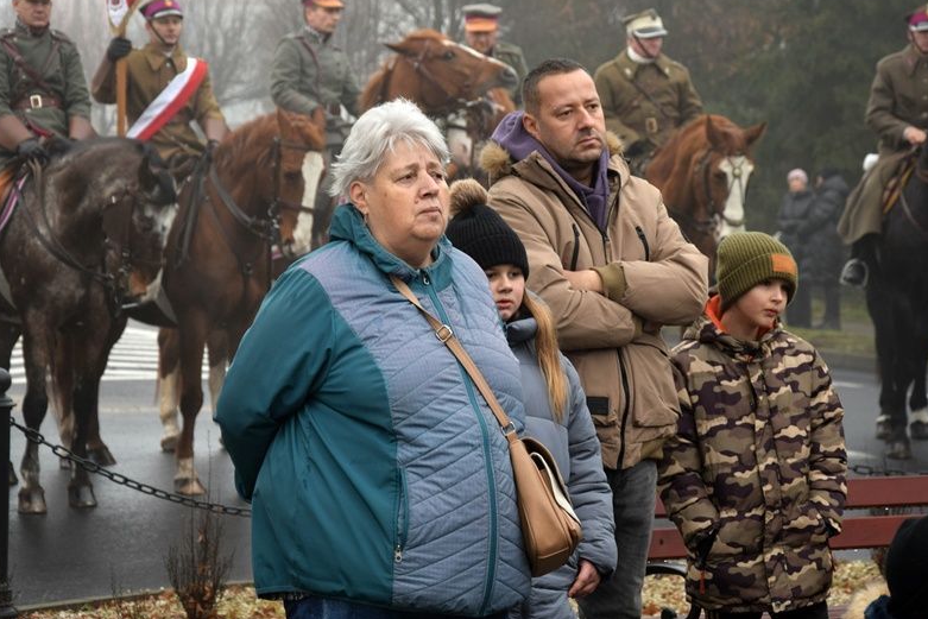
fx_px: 3341
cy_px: 267
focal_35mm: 130
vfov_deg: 10.6
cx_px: 467
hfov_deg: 15.8
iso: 180
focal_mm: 75
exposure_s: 1/100
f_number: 5.3
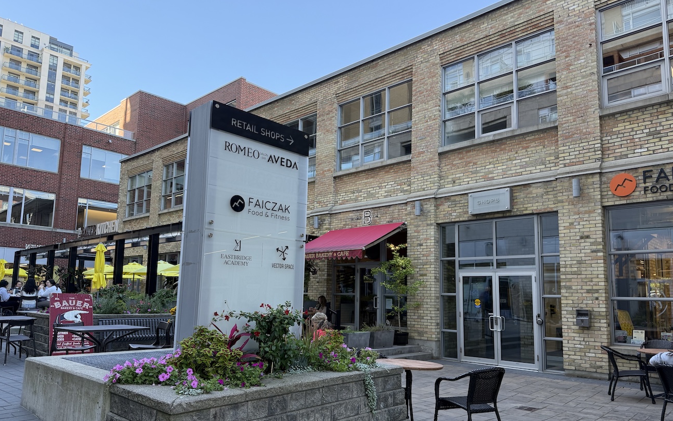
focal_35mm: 26
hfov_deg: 70.4
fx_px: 477
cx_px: 338
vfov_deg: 47.5
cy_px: 235
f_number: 1.78
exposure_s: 1/367
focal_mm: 6.76
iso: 100
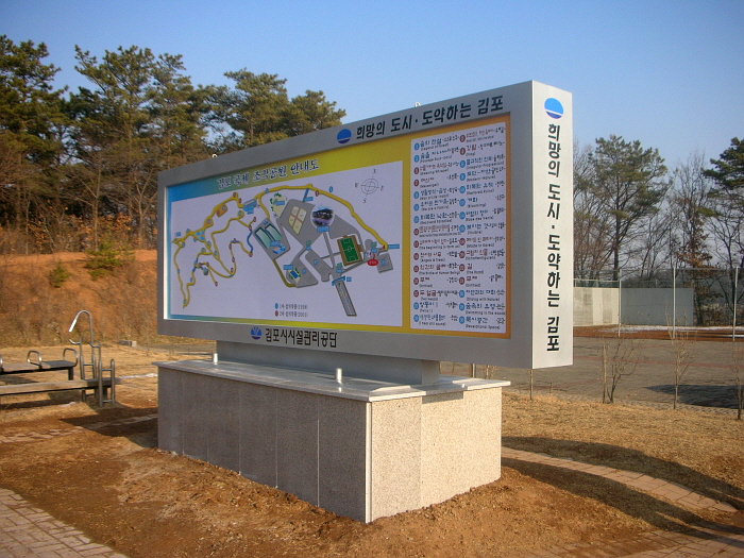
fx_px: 752
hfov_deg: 52.6
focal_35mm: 35
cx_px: 372
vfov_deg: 40.7
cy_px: 279
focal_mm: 5.8
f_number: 8.5
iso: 71
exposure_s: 1/90.3
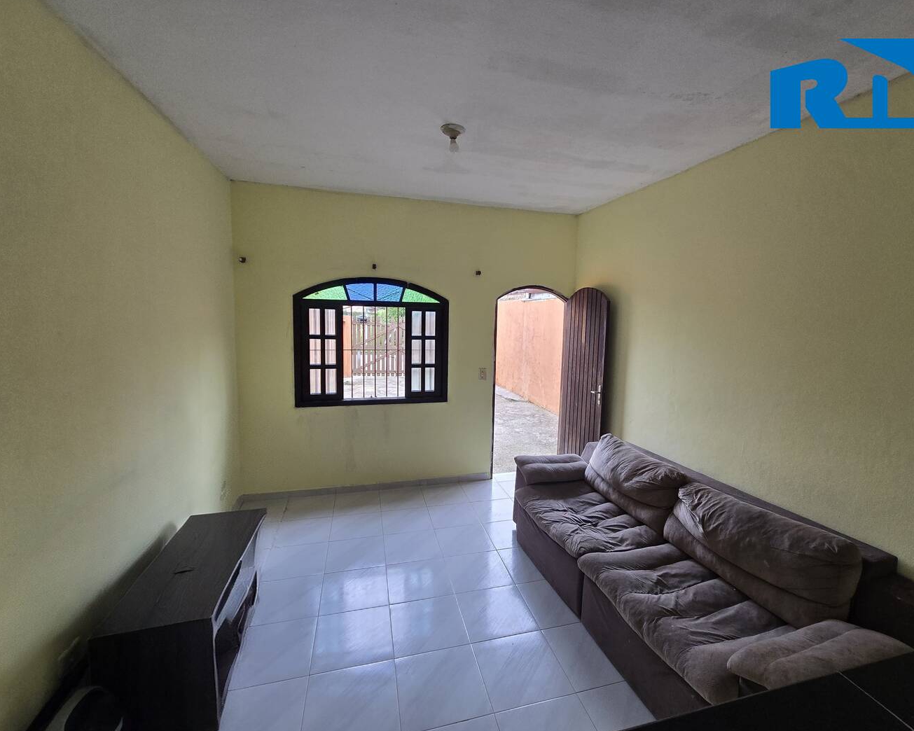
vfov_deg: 88.0
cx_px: 478
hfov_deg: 100.6
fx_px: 379
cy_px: 358
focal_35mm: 14
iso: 80
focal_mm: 2.2
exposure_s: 1/180
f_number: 2.2
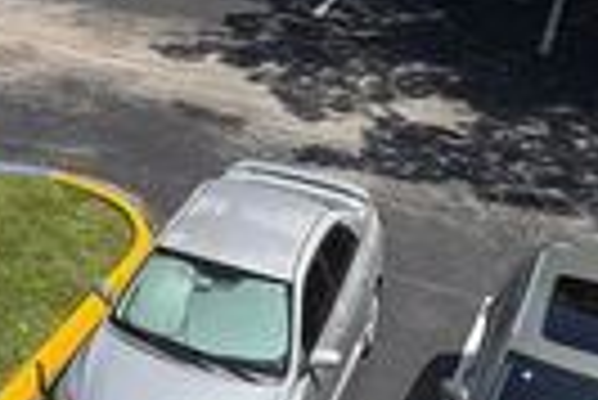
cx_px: -187
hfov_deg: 22.5
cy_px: -247
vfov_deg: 15.4
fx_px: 1330
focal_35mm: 80
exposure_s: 1/3953
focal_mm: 6.76
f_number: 1.78
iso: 80
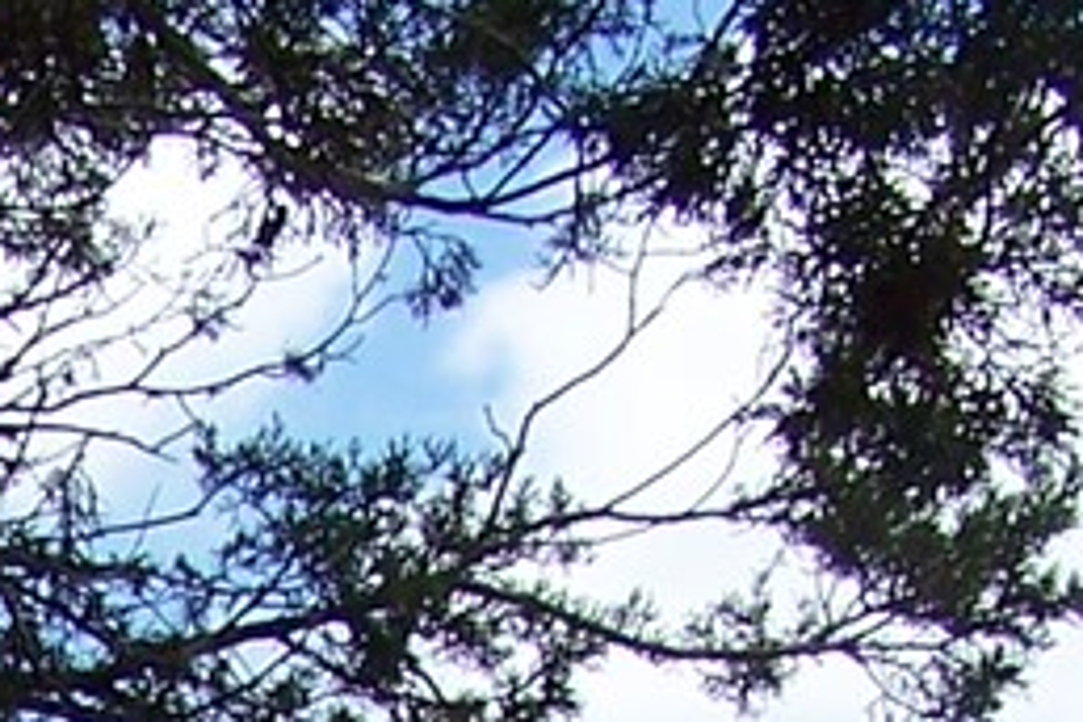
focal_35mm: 221
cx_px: -592
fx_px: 6648
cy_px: 2061
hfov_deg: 9.1
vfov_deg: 5.8
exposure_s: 1/500
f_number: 4
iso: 80
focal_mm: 6.3
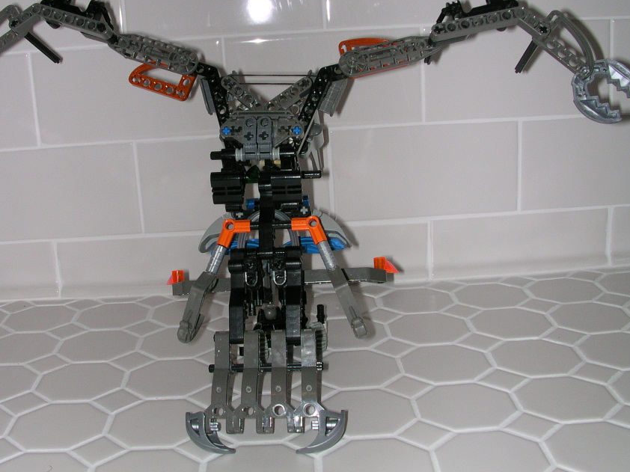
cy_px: 221
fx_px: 819
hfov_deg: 42.0
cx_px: 263
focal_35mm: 45
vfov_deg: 32.2
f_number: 4.5
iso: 100
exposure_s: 1/60
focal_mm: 5.6
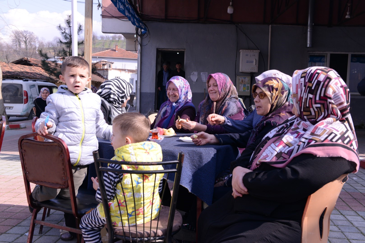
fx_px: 365
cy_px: 122
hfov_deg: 53.1
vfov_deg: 36.9
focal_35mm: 36
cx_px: 182
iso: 1000
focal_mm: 36
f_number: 6.3
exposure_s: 1/1250
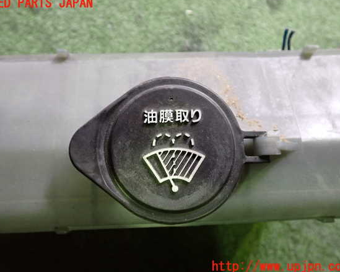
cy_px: 135
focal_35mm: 32
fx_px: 322
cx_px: 166
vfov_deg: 45.8
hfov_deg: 55.7
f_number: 2.3
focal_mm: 5.4
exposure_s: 1/30
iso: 800
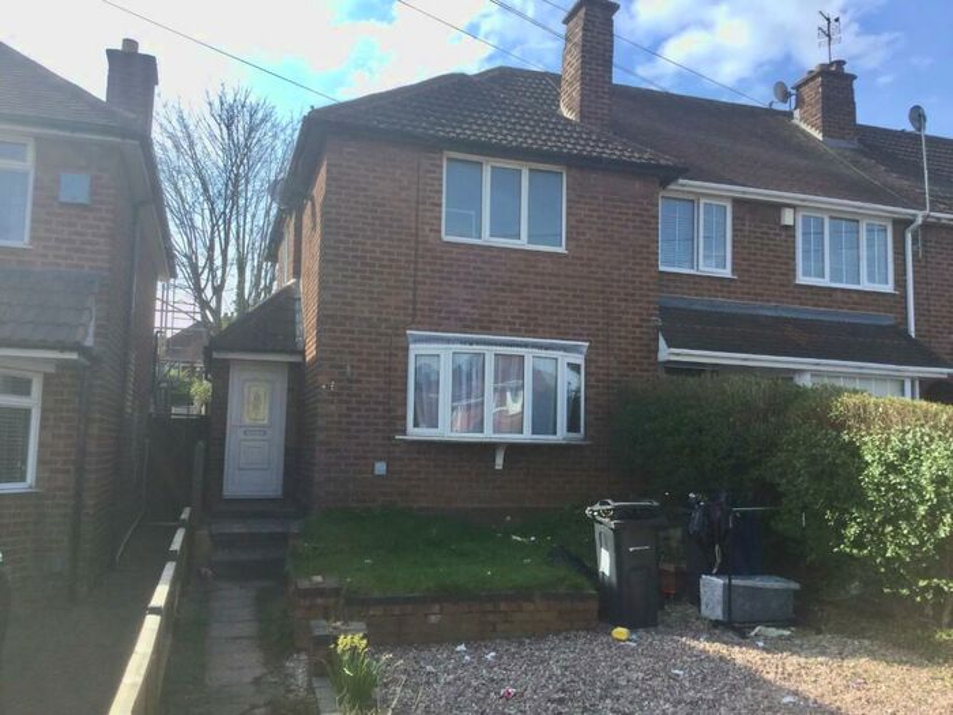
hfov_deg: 58.4
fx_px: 853
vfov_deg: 45.4
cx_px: 476
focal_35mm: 31
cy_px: 358
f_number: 2.4
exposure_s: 1/815
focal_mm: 3.3
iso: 25
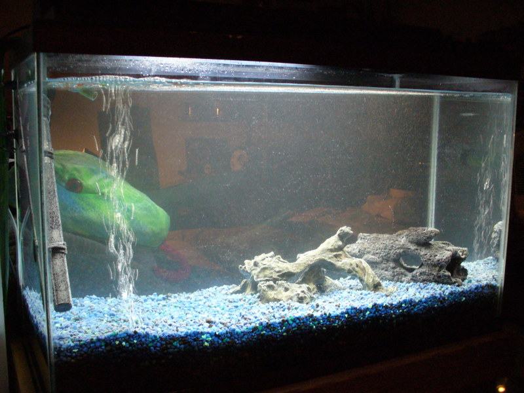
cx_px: 262
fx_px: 560
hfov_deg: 50.1
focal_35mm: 37
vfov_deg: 38.7
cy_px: 196
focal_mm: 6.1
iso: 200
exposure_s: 1/15
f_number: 2.8
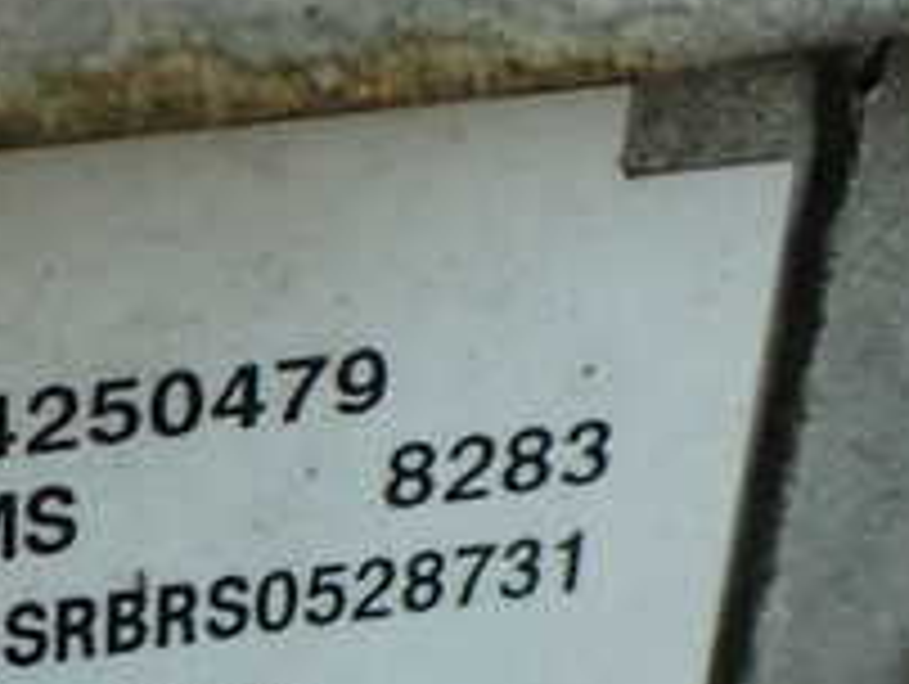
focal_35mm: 95
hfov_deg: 19.1
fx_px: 2498
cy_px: 760
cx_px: -270
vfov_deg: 15.2
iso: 200
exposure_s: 1/40
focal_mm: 5.79
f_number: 2.4
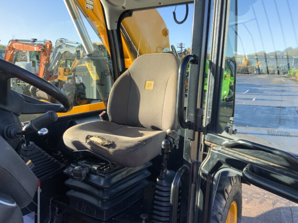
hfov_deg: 61.7
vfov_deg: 48.2
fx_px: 250
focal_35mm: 29
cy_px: 112
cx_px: 149
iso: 16
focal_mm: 3
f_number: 1.8
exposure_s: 1/284
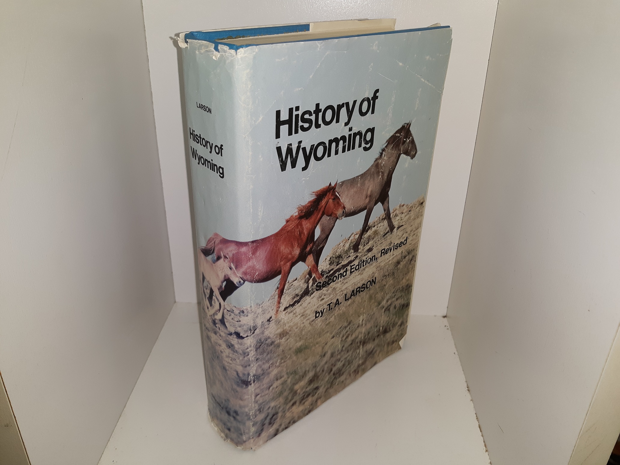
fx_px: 502
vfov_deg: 49.7
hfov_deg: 63.4
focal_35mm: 28
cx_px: 310
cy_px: 232
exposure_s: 1/161
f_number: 1.7
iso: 40
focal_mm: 3.7
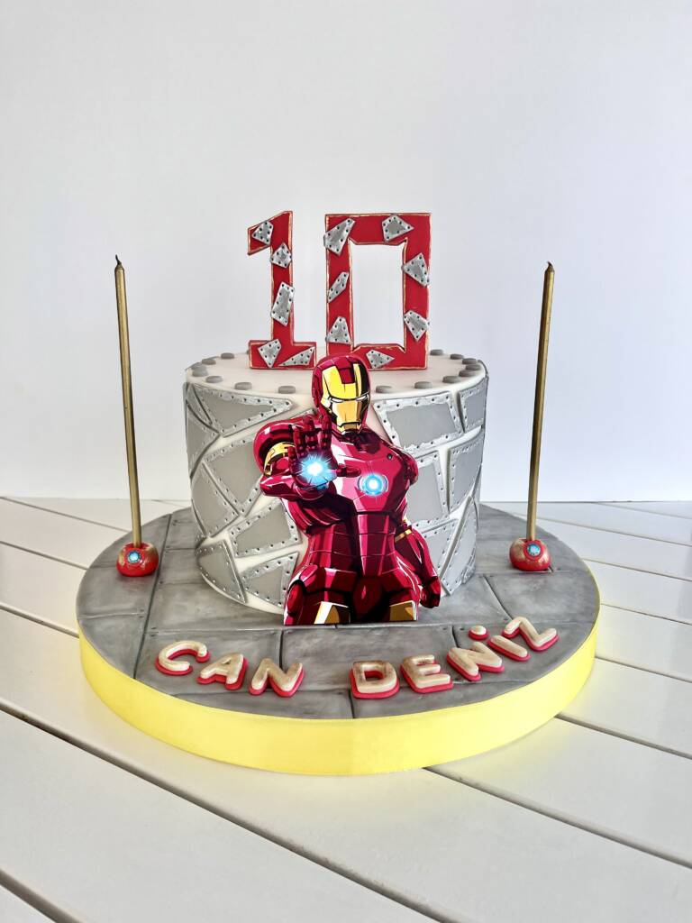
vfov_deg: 67.3
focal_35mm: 26
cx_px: 346
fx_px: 693
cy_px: 462
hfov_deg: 53.1
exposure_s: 1/407
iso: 50
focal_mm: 5.1
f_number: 1.6
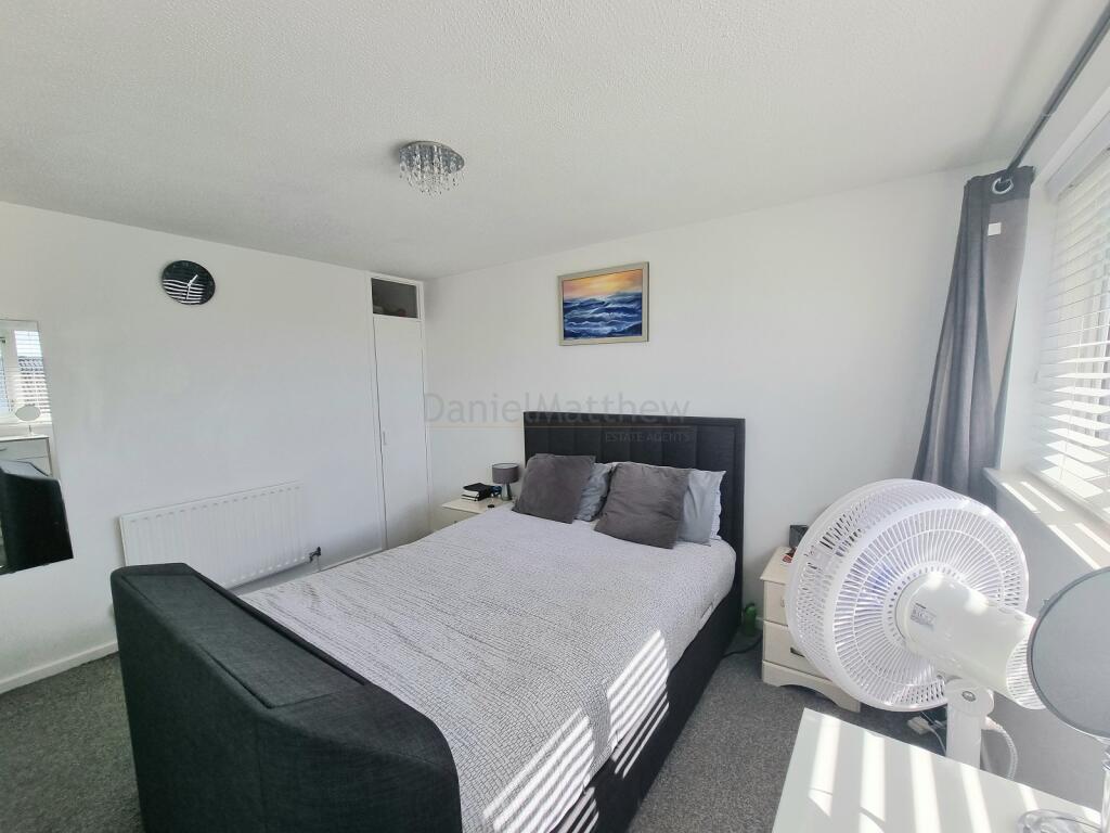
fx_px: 417
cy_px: 416
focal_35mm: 13
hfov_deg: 106.2
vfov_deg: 89.9
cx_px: 555
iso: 50
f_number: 2.2
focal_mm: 2.2
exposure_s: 1/476
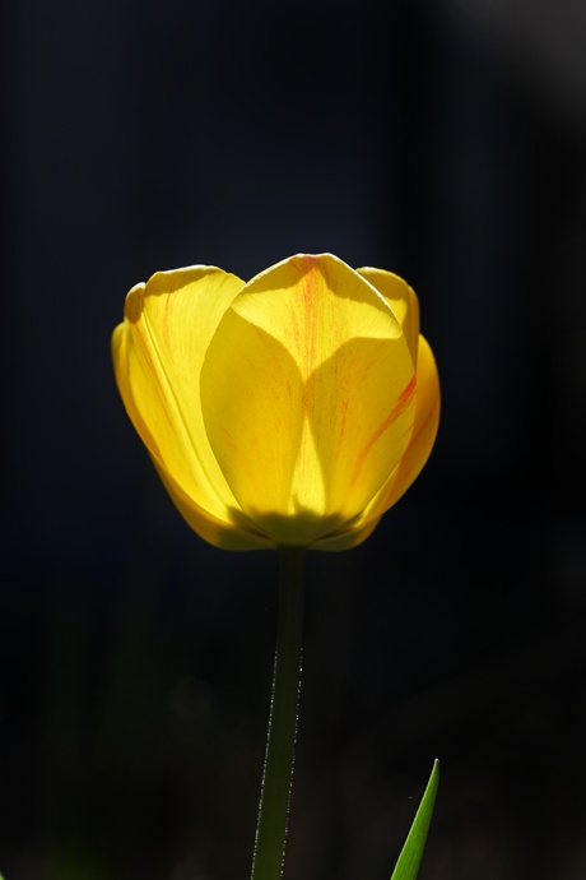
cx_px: 293
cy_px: 440
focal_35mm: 105
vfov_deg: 19.5
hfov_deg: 13.0
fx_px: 2564
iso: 100
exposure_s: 1/640
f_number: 5
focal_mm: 70
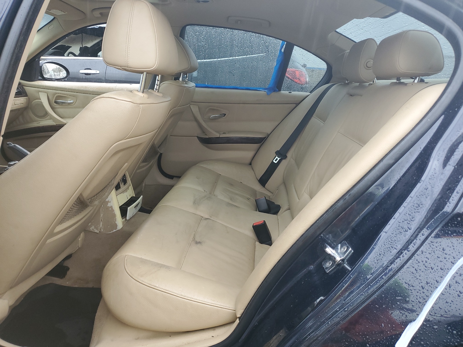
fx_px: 348
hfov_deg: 67.3
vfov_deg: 53.1
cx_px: 232
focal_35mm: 26
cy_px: 174
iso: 61
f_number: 1.5
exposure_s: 1/120
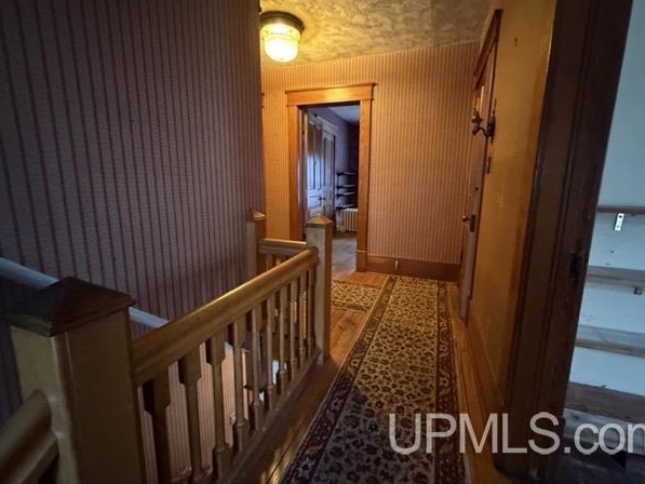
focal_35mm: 15
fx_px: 280
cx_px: 341
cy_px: 228
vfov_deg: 81.7
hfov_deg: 98.0
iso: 1600
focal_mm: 2.22
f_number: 2.2
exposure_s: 1/30
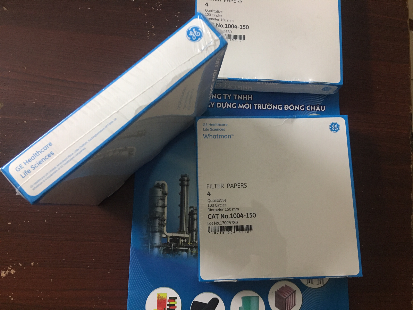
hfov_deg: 61.7
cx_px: 206
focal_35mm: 29
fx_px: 346
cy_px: 155
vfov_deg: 48.2
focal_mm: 4.15
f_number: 2.2
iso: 100
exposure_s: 1/17
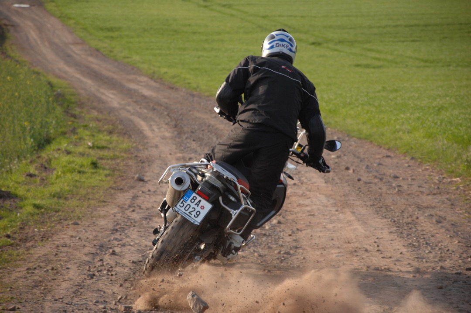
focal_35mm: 158
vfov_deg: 8.7
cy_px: 156
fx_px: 2058
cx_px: 236
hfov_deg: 13.1
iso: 320
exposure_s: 1/320
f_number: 5.6
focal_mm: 105
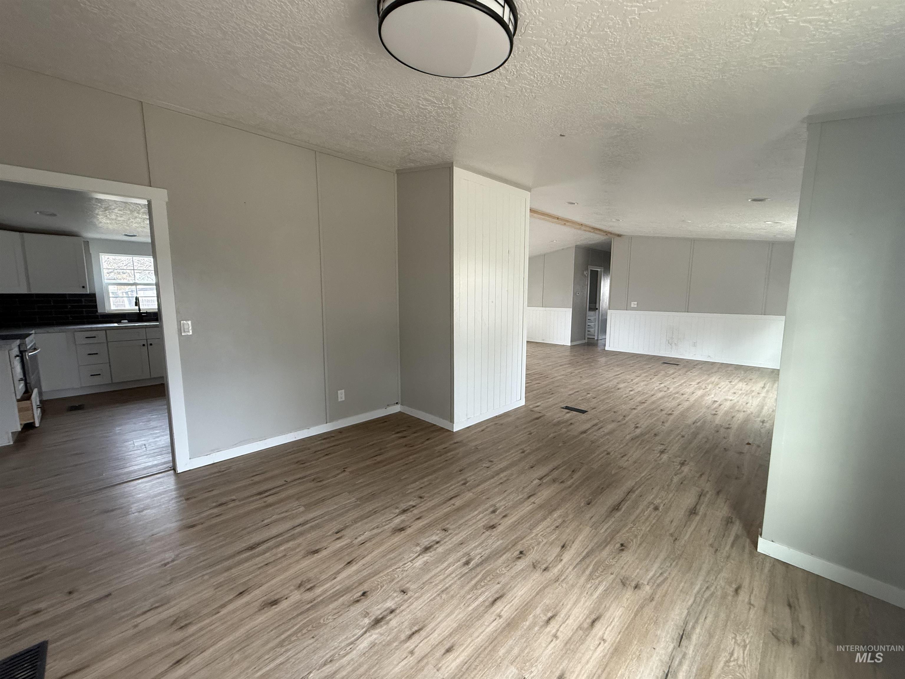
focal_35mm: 14
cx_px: 452
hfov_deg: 102.1
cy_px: 340
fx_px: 366
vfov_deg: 85.7
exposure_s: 1/99
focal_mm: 2.22
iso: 250
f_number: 2.2
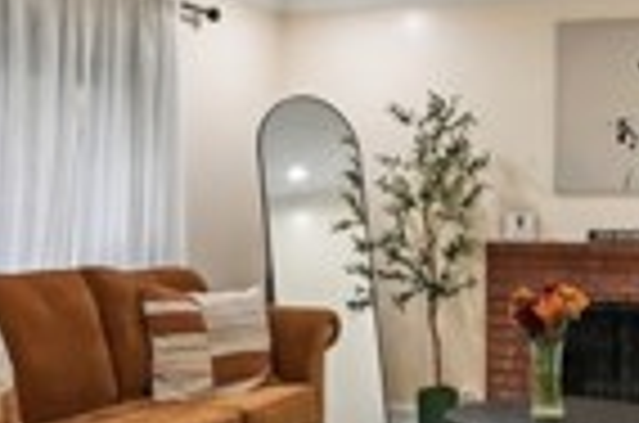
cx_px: 428
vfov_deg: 24.9
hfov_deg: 36.6
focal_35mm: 54
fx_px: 956
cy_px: 227
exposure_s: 1/8
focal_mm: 12
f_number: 8
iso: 250
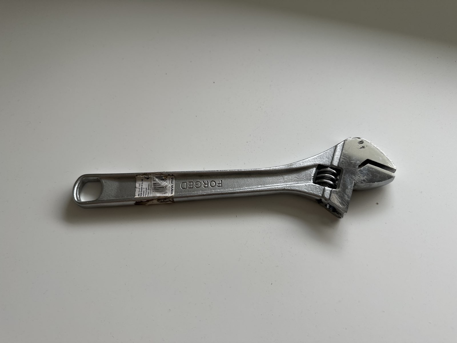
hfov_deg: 71.6
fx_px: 317
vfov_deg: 56.8
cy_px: 172
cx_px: 228
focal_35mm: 24
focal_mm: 6.86
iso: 125
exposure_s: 1/121
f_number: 1.78
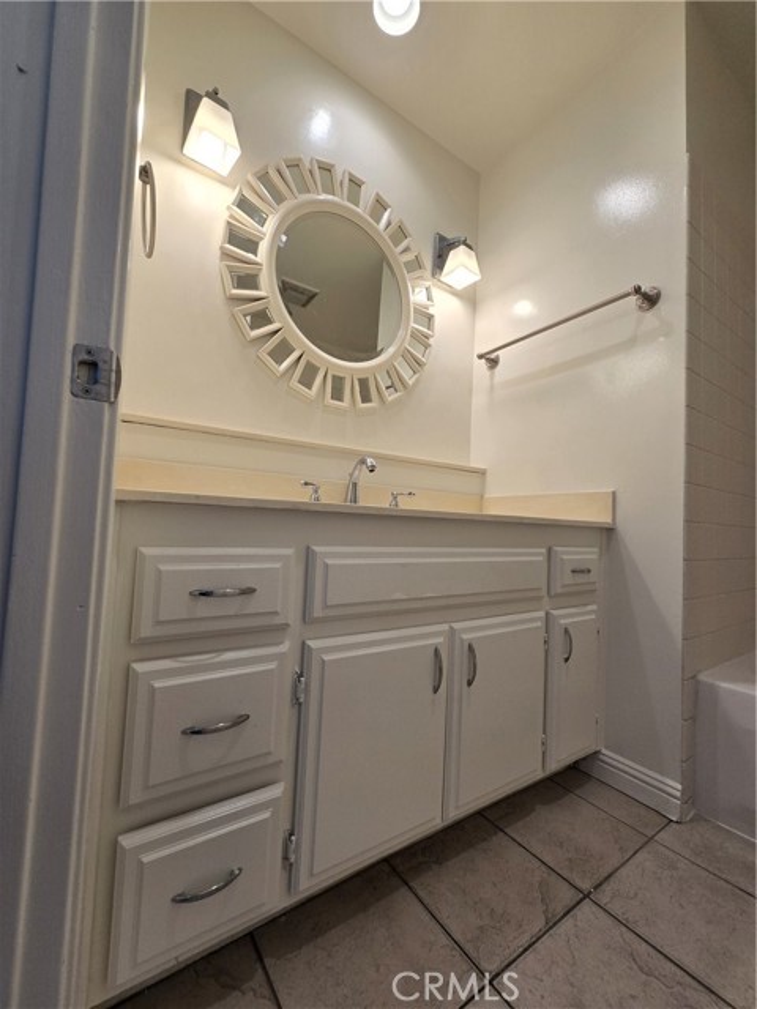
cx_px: 378
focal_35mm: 13
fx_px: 379
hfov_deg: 89.9
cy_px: 504
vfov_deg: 106.2
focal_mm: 2.2
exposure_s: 1/120
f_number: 2.2
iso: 80
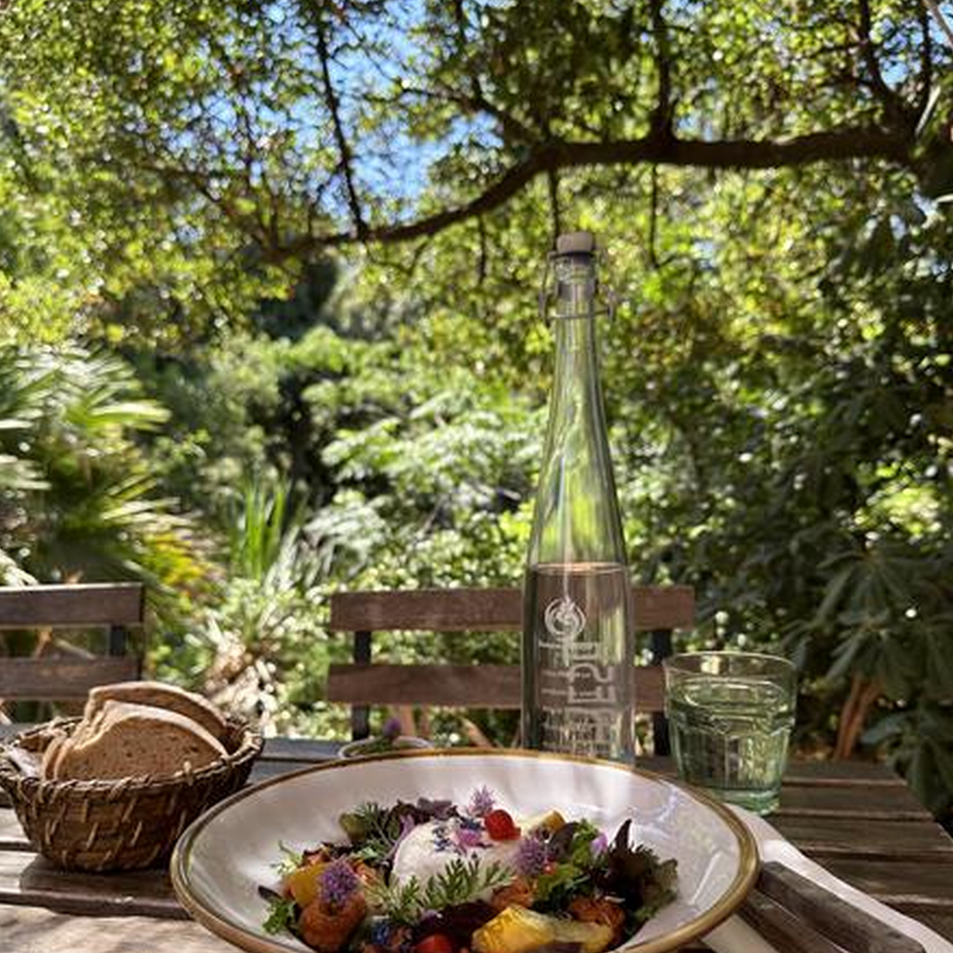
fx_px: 903
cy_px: 554
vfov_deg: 55.4
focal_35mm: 29
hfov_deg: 55.6
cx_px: 471
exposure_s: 1/577
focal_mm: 6.86
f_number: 1.78
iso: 80
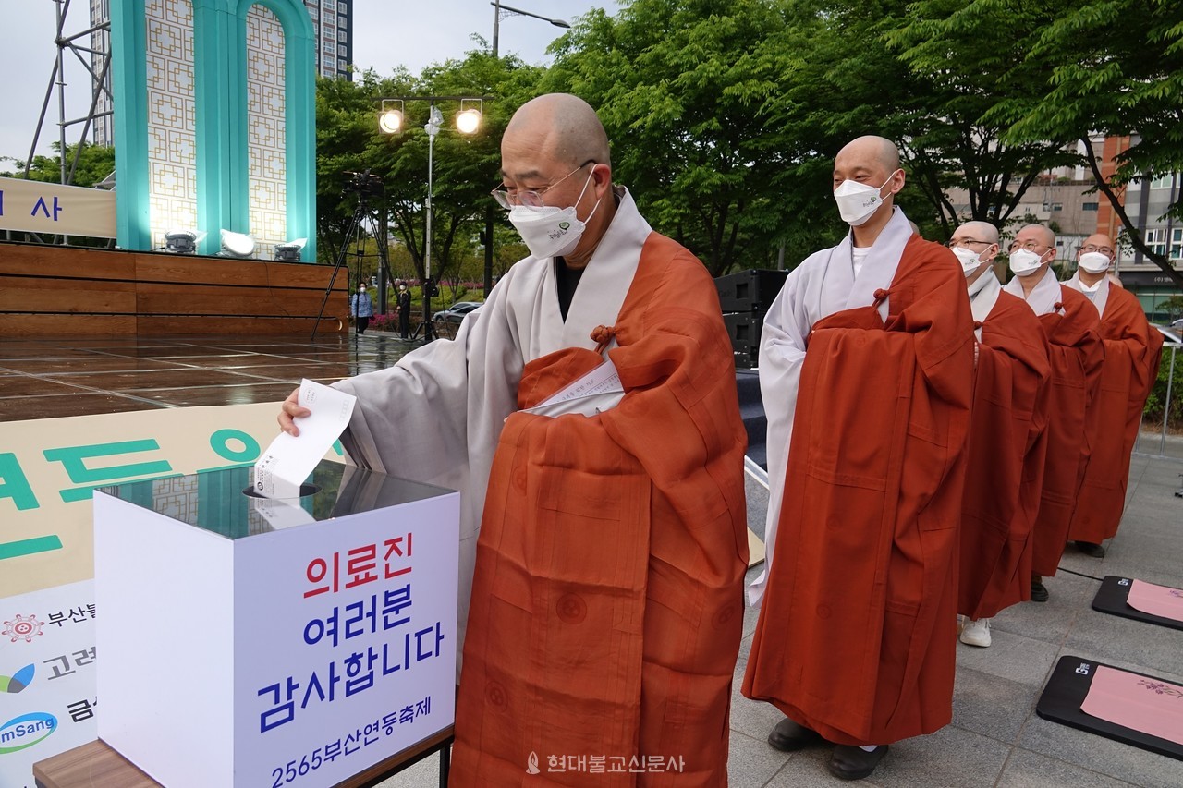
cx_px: 592
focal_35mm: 24
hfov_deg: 73.8
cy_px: 394
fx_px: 789
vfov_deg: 53.1
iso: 100
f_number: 2.5
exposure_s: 1/160
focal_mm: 8.84
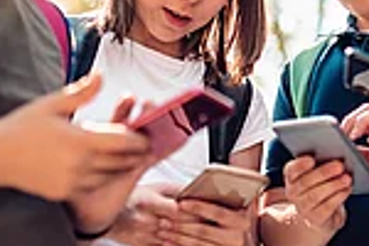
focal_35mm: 112
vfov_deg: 12.2
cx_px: 322
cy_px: 57
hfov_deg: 18.0
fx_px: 1148
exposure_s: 1/1600
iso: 100
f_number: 1.4
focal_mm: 35
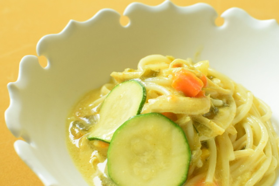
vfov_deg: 25.7
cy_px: 93
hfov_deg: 37.9
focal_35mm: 52
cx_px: 140
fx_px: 407
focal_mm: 35
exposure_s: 1/60
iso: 1600
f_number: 9
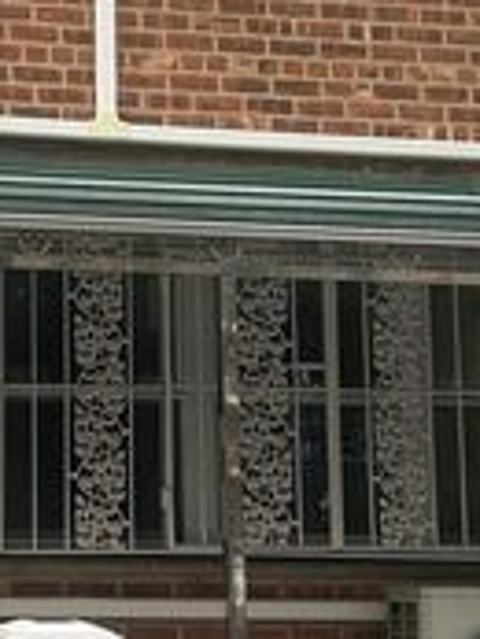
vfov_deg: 19.6
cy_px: 246
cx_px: -33
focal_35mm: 100
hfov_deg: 14.5
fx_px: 1847
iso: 50
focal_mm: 5.7
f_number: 1.5
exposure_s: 1/873
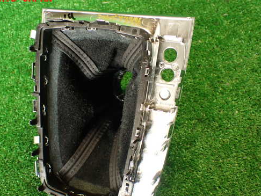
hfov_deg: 50.0
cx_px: 115
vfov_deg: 38.6
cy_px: 112
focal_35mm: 37
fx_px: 279
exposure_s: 1/30
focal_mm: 5.4
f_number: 2.3
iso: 200
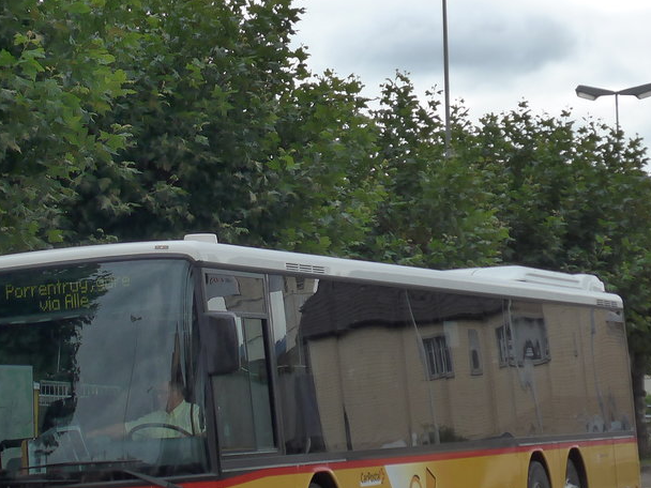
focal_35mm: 146
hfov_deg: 13.5
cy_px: 238
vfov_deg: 10.2
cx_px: 140
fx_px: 2746
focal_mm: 15
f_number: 4.2
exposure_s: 1/640
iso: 160
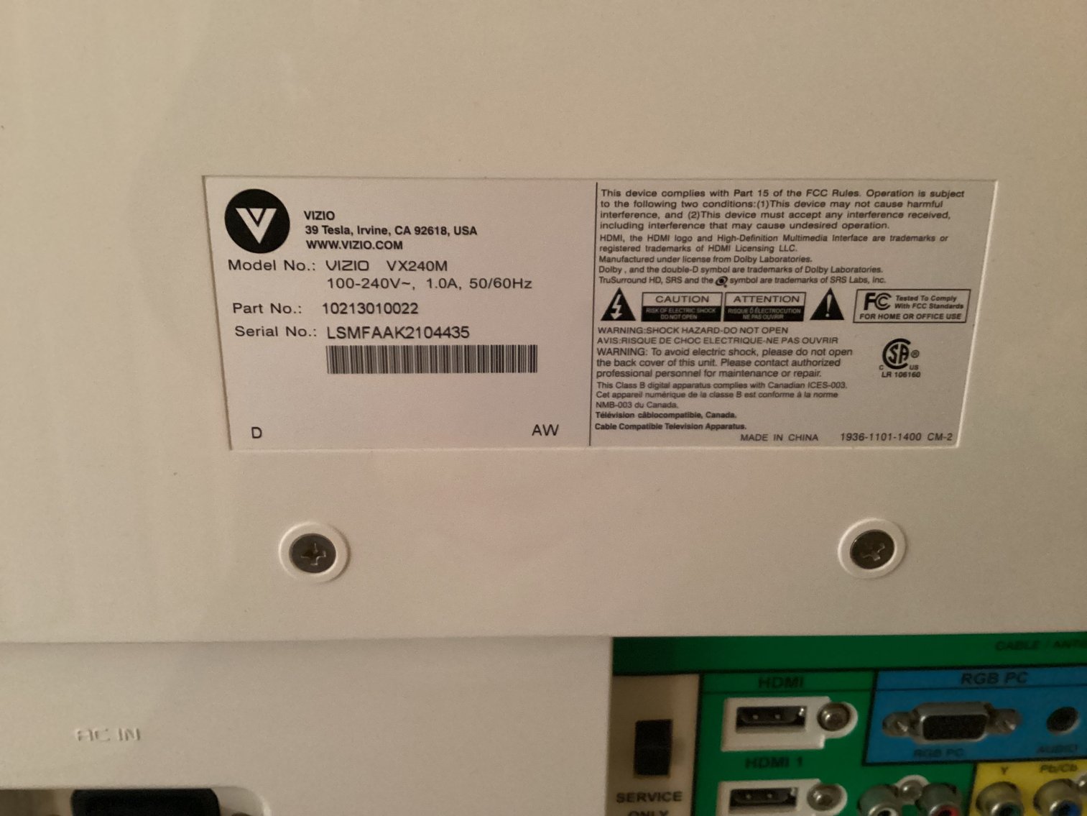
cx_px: 544
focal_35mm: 31
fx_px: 974
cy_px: 408
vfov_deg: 45.4
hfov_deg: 58.3
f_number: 2.4
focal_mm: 3.3
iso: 640
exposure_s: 1/30
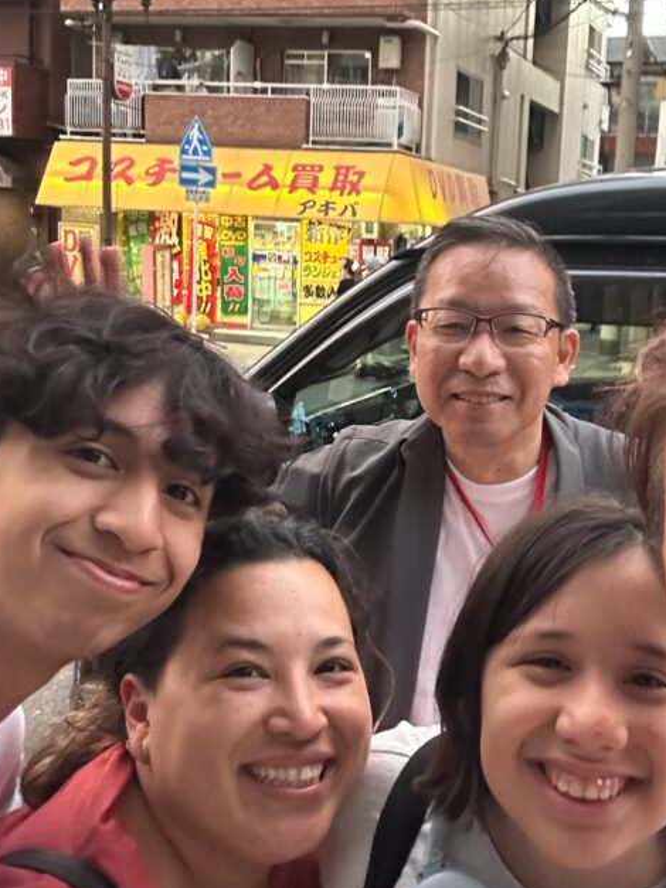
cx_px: 466
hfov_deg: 29.4
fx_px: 1257
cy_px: 466
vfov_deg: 38.9
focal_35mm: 49
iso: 500
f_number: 1.9
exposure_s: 1/30
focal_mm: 2.69
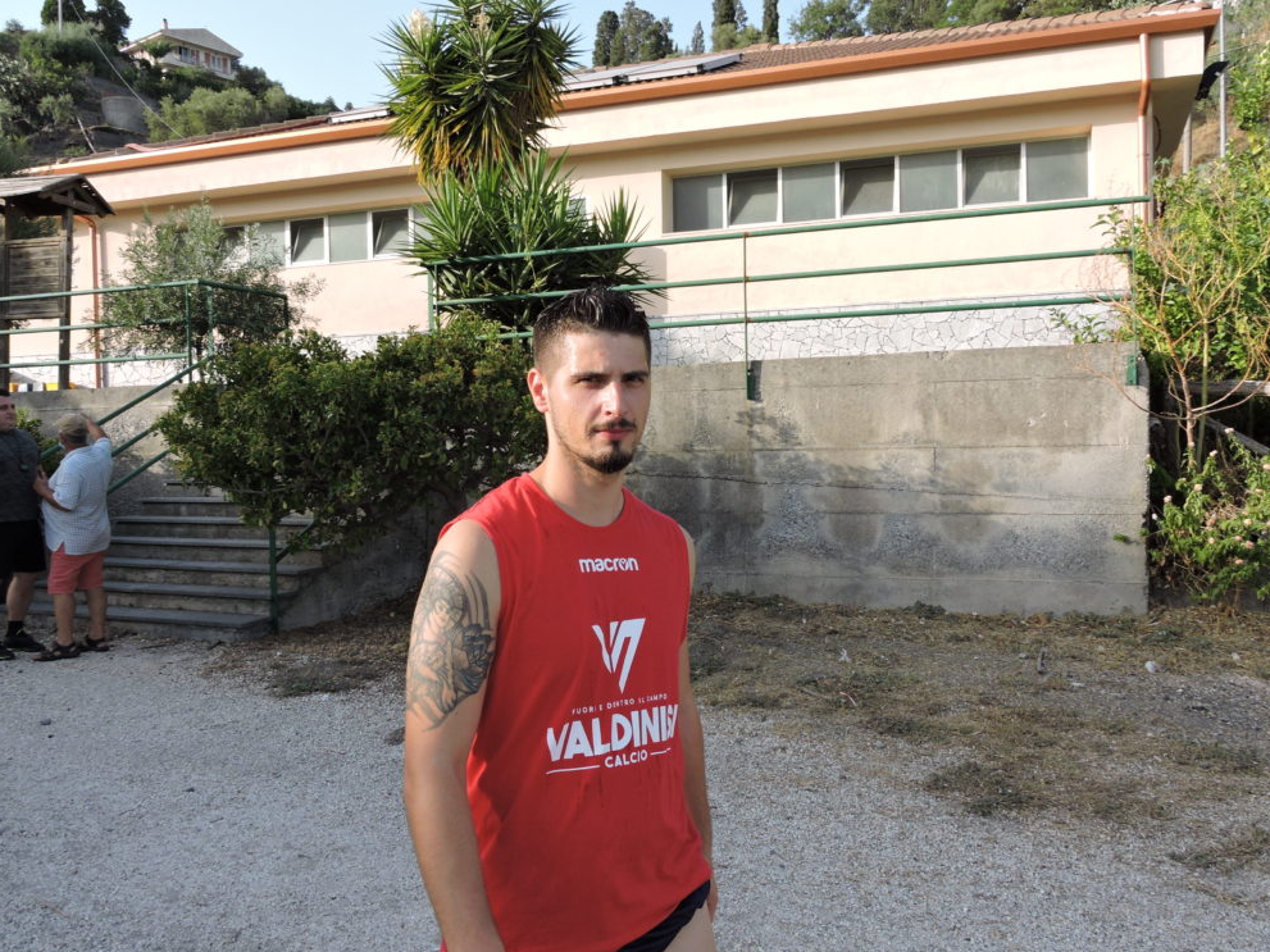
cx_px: 652
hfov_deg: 58.3
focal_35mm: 31
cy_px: 482
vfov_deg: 45.4
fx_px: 1137
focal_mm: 5.4
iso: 100
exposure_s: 1/400
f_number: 3.5
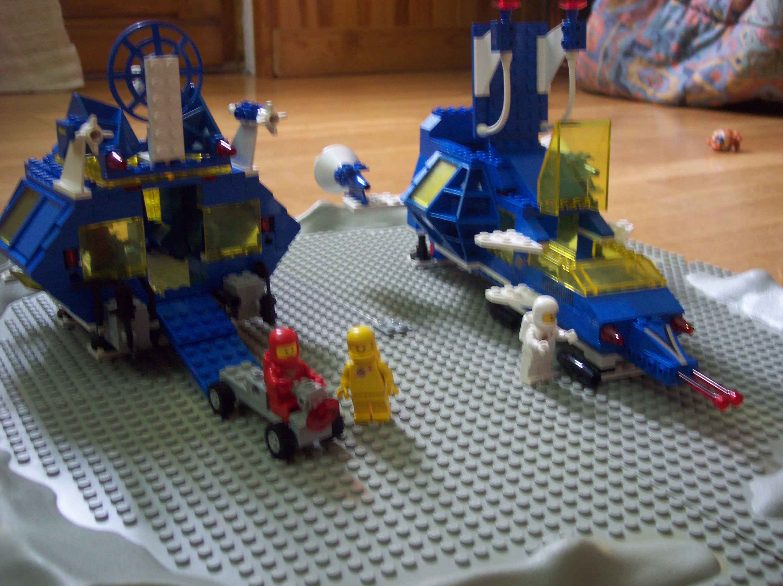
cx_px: 392
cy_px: 293
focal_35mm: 38
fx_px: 859
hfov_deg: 49.0
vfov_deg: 37.7
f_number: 2.8
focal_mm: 8
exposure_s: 1/8
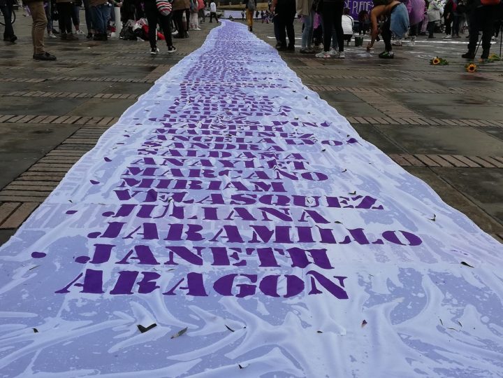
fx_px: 581
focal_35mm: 40
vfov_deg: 36.0
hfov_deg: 46.8
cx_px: 252
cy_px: 189
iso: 50
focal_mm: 3.81
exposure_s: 1/220
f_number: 2.2
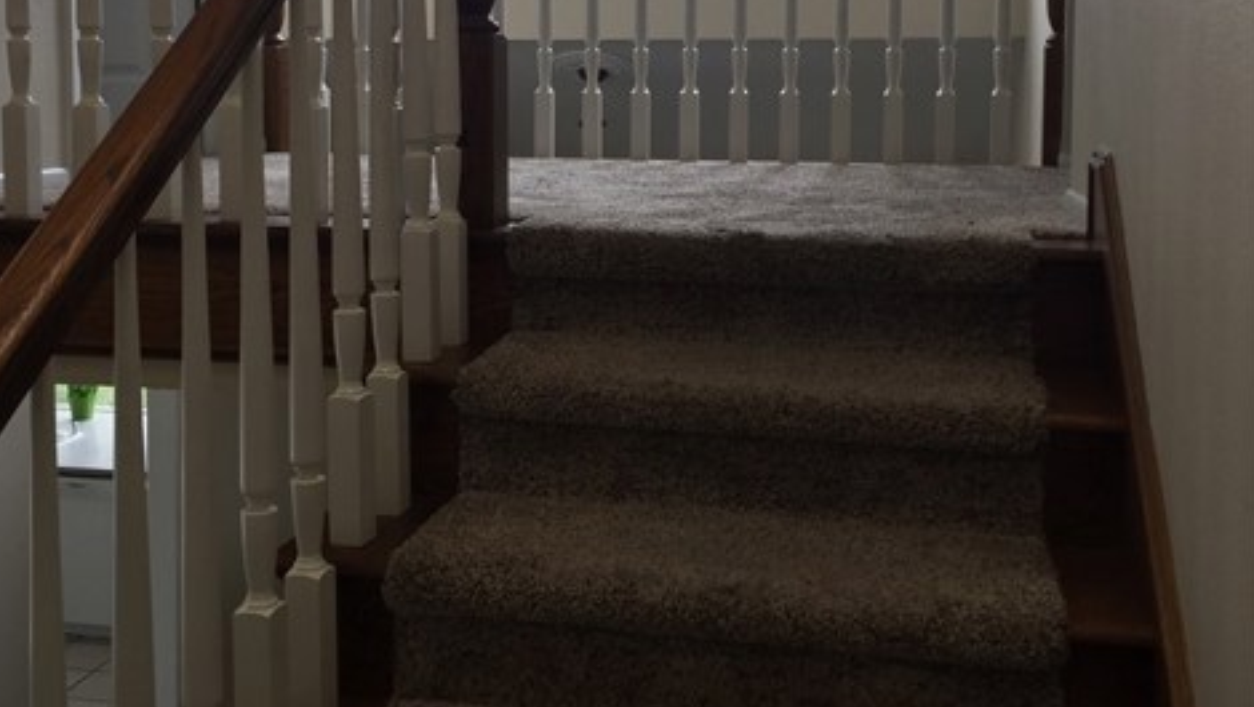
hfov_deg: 47.3
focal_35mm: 43
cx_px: 619
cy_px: 152
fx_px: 1431
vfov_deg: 27.3
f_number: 2.2
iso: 32
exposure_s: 1/60
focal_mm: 4.15
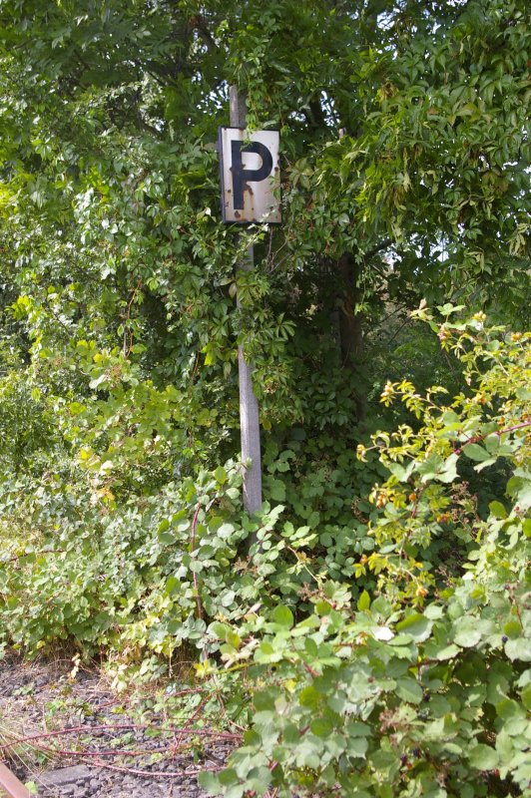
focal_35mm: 57
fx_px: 1263
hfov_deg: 23.7
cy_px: 399
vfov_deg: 35.1
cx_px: 266
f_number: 5.6
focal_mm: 38
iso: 200
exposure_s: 1/250
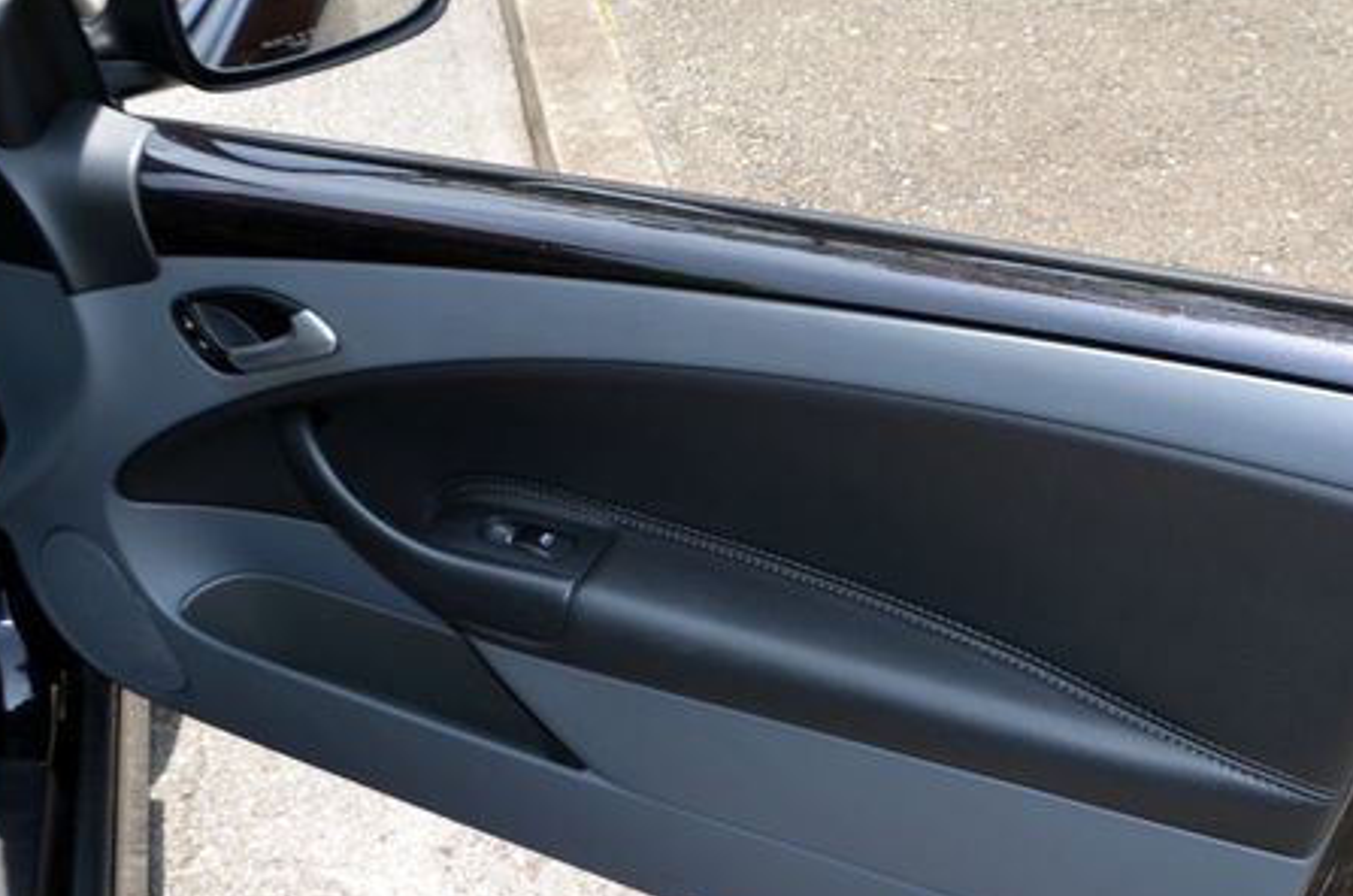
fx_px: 1613
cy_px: 463
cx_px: 878
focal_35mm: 43
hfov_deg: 45.0
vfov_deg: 31.0
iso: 100
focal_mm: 20
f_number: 5
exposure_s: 1/200
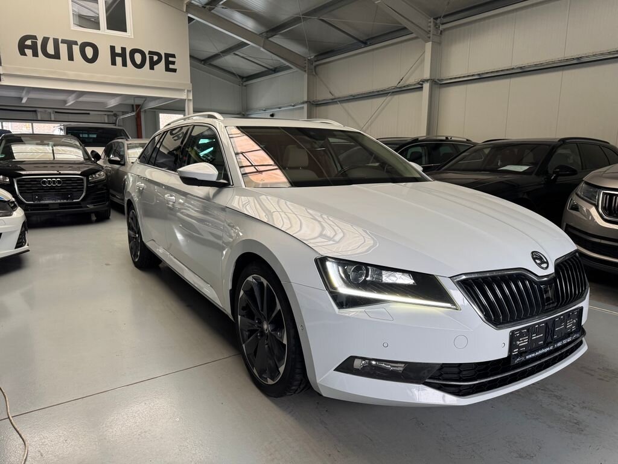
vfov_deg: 56.8
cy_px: 232
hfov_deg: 71.6
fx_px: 428
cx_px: 309
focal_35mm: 24
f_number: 1.78
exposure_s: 1/76
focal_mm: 6.76
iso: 200
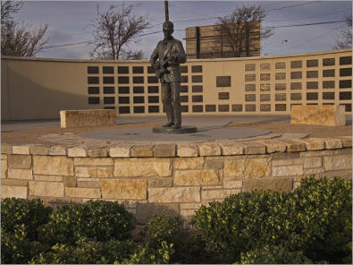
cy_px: 132
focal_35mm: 40
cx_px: 176
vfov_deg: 35.9
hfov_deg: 46.8
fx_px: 408
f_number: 8
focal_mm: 20
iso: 200
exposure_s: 1/400
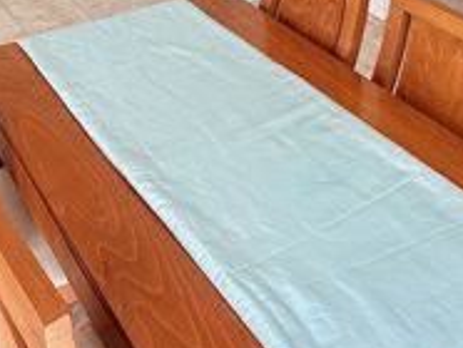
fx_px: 710
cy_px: -77
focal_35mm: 53
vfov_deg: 24.7
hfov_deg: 36.0
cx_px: 193
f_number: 2.2
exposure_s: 1/99
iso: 50
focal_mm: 2.22
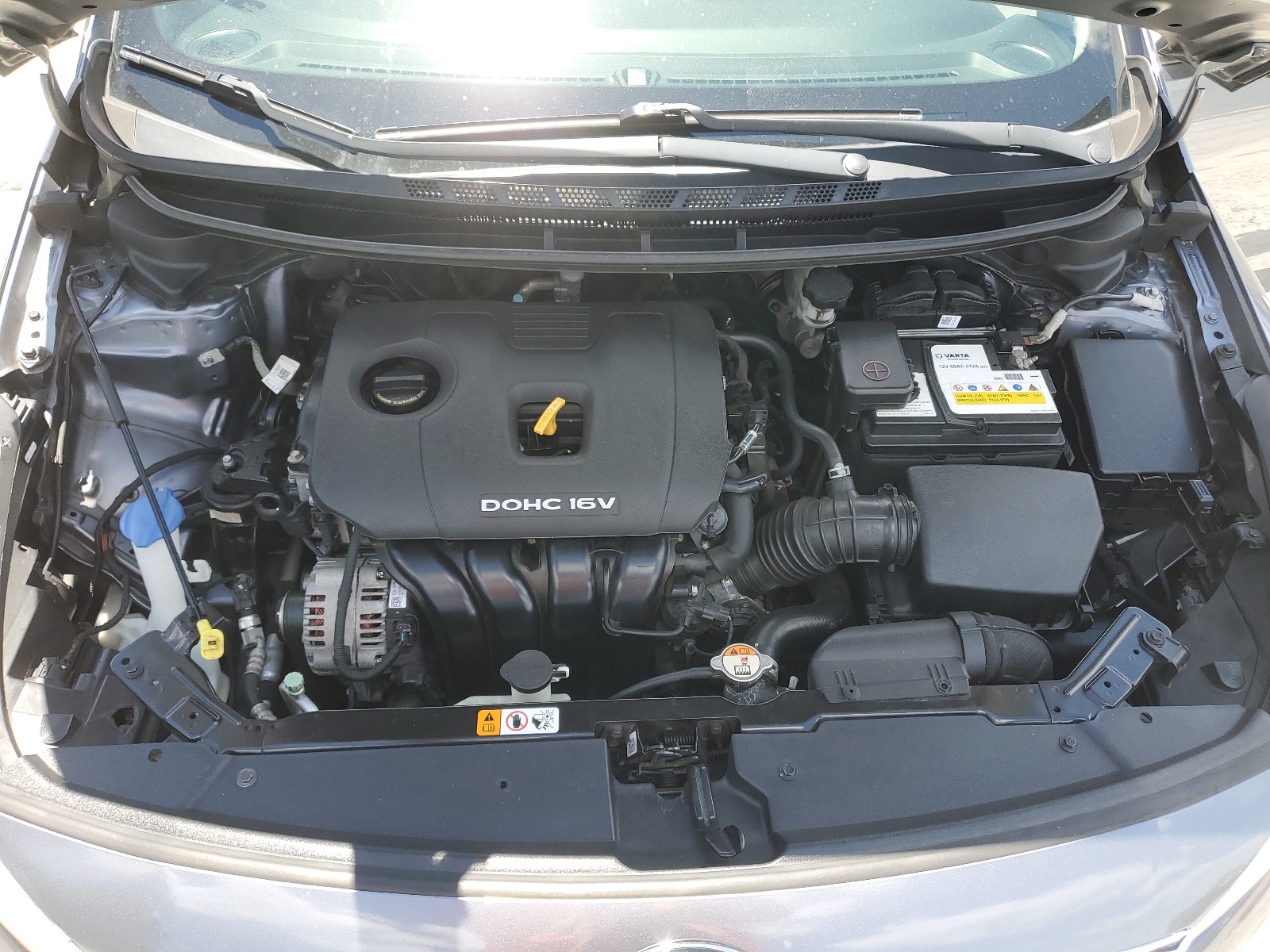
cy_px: 476
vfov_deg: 53.1
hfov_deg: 67.3
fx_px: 954
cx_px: 635
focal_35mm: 26
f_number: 1.5
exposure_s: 1/476
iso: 50
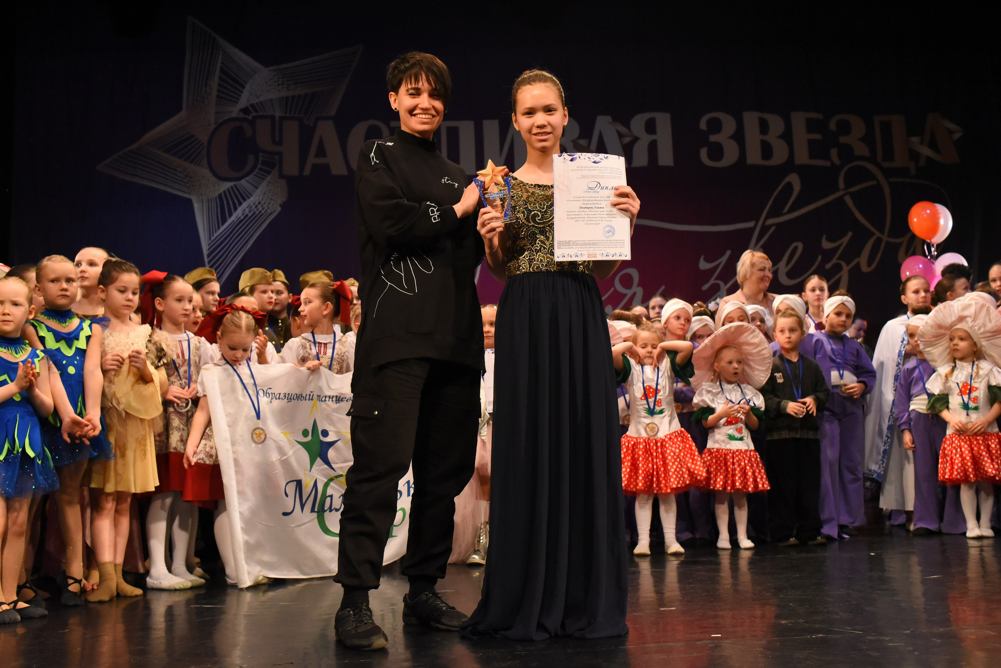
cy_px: 334
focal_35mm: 35
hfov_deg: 54.4
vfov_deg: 37.9
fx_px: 974
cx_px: 500
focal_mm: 35
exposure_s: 1/320
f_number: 6.3
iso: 5000
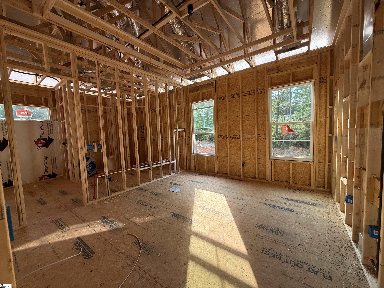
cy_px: 144
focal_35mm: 14
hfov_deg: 102.1
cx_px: 192
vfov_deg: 85.7
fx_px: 155
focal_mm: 2.22
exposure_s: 1/100
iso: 80
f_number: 2.2
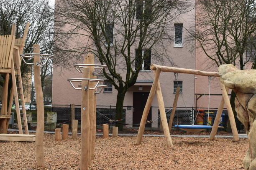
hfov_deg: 29.4
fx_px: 488
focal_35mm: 69
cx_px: 133
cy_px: 79
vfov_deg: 19.8
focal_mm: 35
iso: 400
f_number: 5.6
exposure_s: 1/125
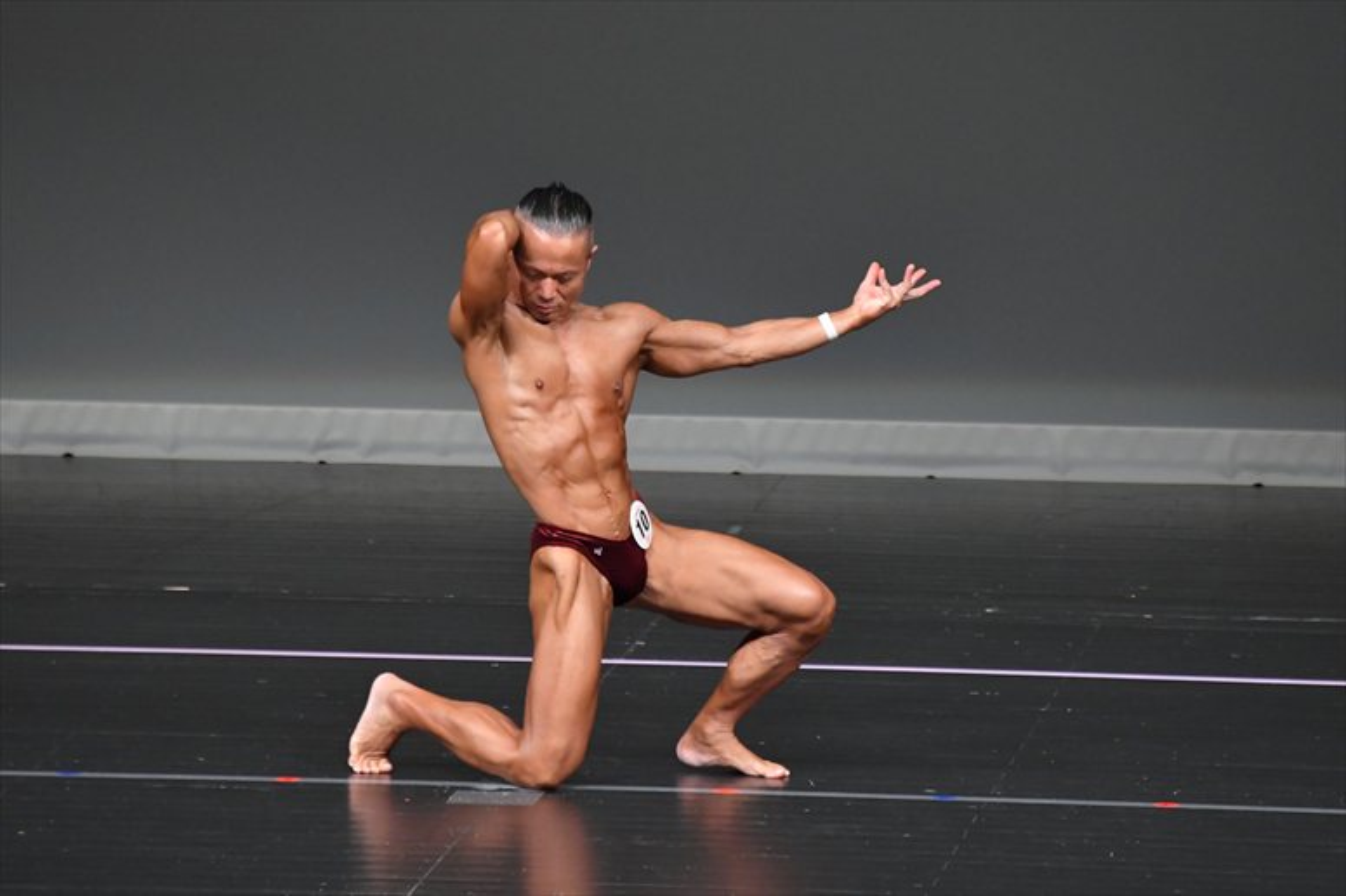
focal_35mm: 375
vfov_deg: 3.7
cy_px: 448
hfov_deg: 5.5
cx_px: 673
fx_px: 14014
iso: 4000
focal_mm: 250
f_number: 5.6
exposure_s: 1/400
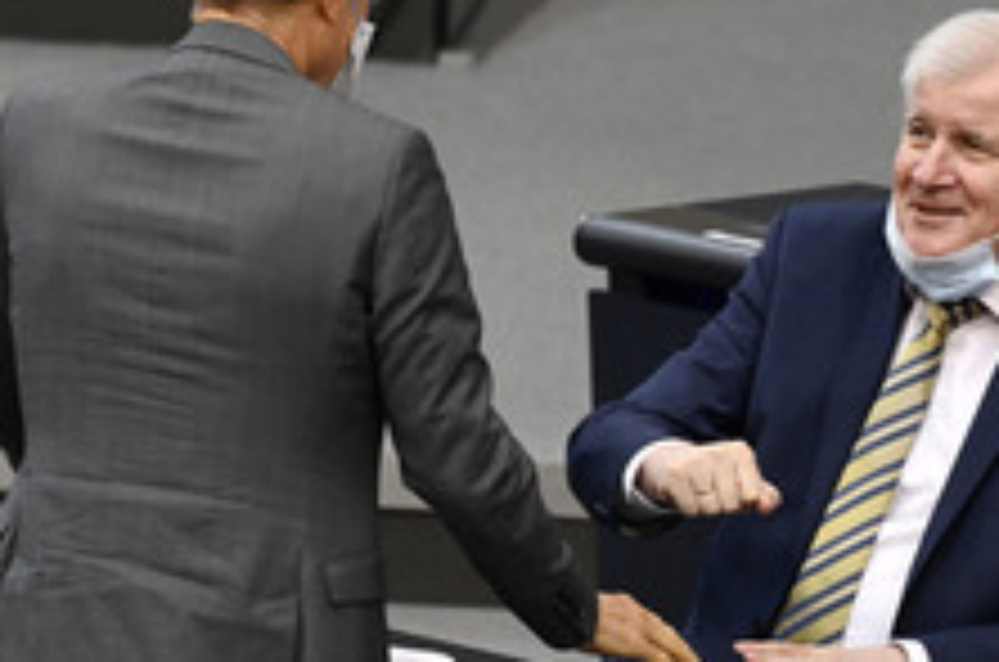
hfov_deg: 3.0
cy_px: 428
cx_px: 596
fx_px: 19162
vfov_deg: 2.0
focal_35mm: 692
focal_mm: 340
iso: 5000
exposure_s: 1/320
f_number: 5.6
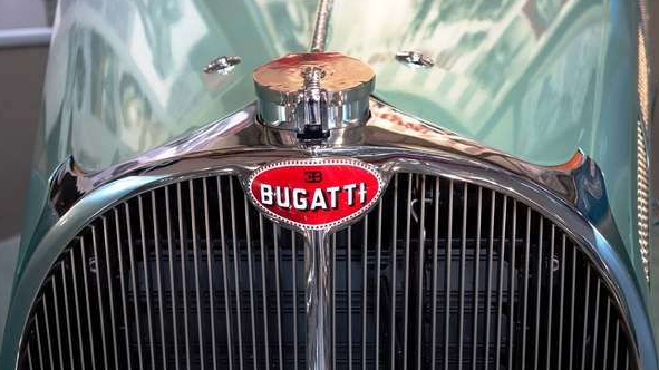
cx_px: 329
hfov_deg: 31.4
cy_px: 154
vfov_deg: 18.0
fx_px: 1170
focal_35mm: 67
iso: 800
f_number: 3.5
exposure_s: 1/40
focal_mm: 23.27
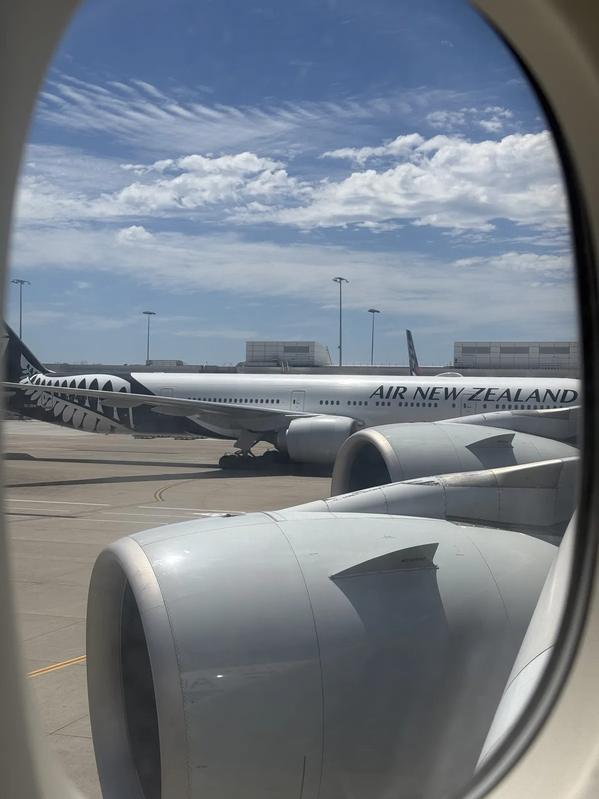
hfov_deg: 30.3
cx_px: 300
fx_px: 1107
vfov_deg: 39.7
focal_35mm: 48
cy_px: 400
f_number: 1.78
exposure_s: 1/11364
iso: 64
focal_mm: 6.76
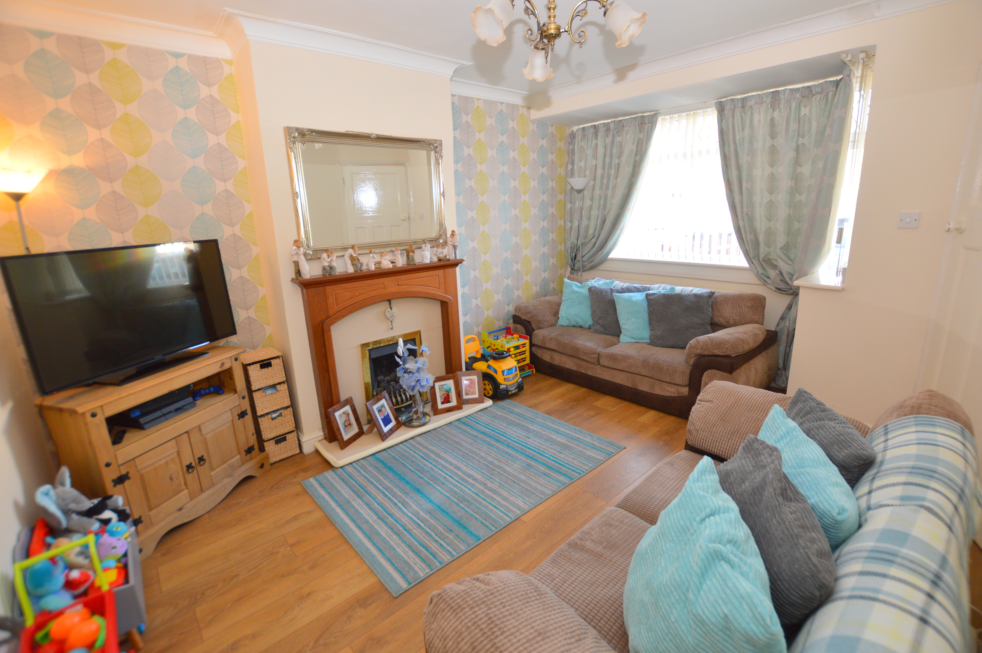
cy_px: 326
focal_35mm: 15
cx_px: 491
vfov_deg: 77.2
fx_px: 409
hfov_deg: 100.4
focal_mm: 10
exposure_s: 1/60
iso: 400
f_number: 3.5
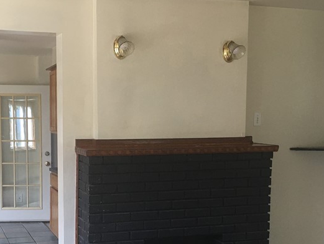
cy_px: 176
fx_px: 534
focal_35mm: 57
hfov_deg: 33.7
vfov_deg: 25.4
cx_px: 143
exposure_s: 1/30
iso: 32
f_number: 2.2
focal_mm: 4.15
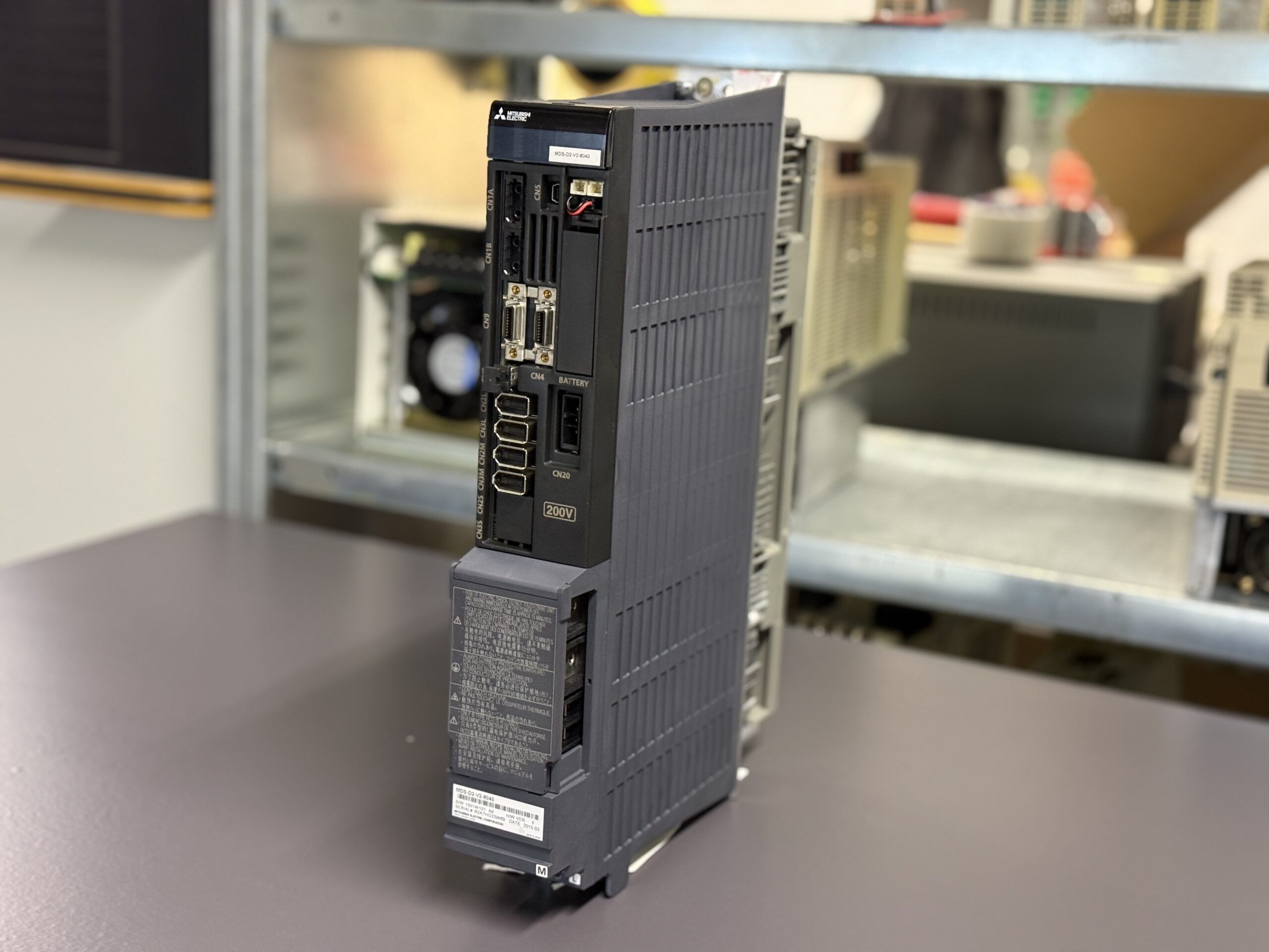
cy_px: 476
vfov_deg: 30.3
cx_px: 634
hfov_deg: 39.7
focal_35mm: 48
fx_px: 1760
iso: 250
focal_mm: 6.76
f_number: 1.78
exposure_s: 1/33
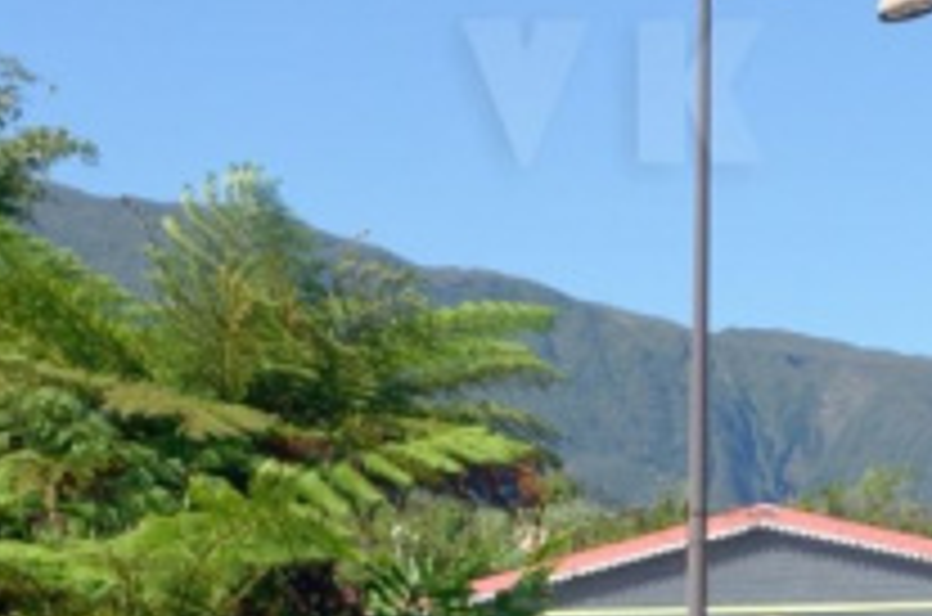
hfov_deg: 13.8
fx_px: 3590
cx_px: 1441
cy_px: 917
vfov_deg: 9.5
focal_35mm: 139
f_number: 11
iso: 400
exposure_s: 1/250
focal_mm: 24
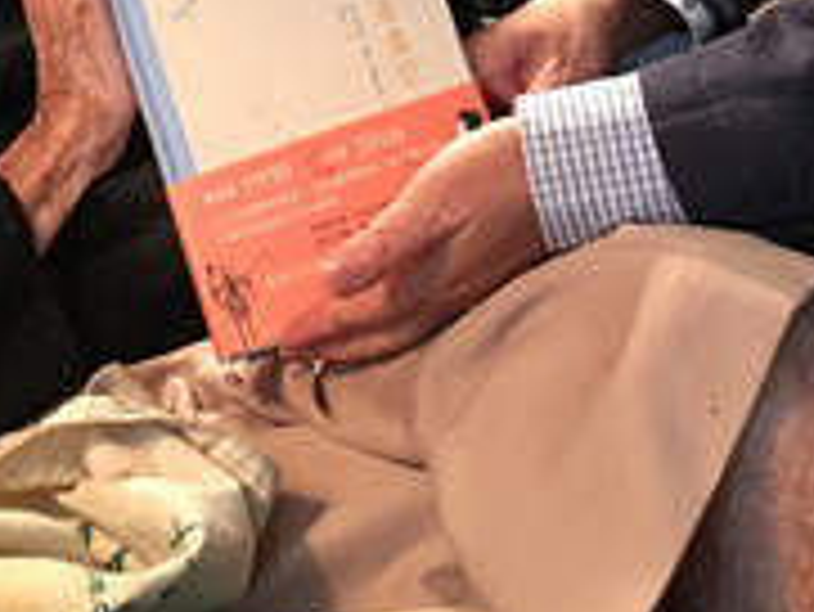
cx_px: 256
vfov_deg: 14.5
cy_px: -261
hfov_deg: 20.3
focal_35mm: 96
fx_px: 2259
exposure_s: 1/15
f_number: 2.2
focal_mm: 4.15
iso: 50
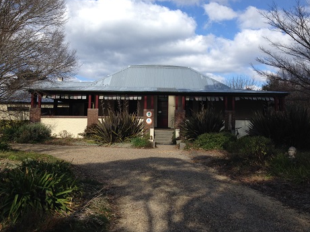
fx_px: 340
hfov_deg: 49.0
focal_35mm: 38
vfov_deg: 37.7
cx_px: 159
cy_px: 109
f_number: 2.4
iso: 50
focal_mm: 4.28
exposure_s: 1/1453
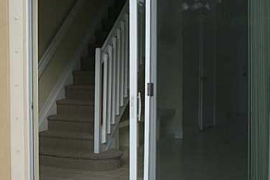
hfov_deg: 23.9
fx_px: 637
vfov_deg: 16.1
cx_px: 114
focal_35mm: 85
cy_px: 91
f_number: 2.8
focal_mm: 7.9
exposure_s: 1/320
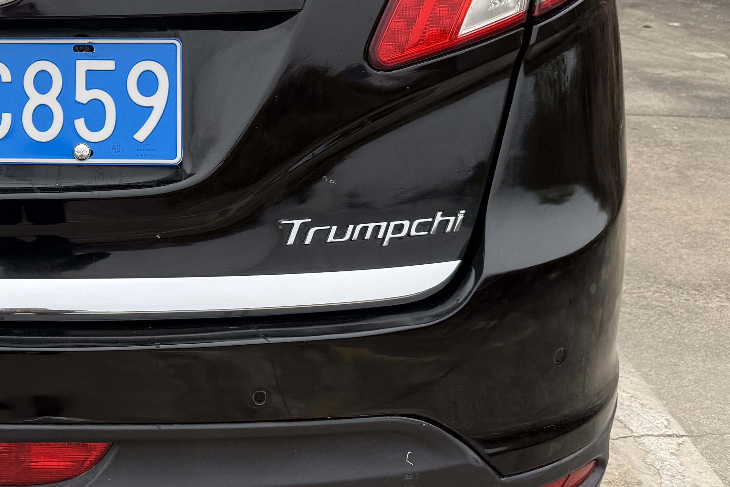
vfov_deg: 21.4
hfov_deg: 29.3
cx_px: -43
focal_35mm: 63
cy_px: 124
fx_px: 1277
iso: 80
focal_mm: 6.76
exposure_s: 1/325
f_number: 1.78
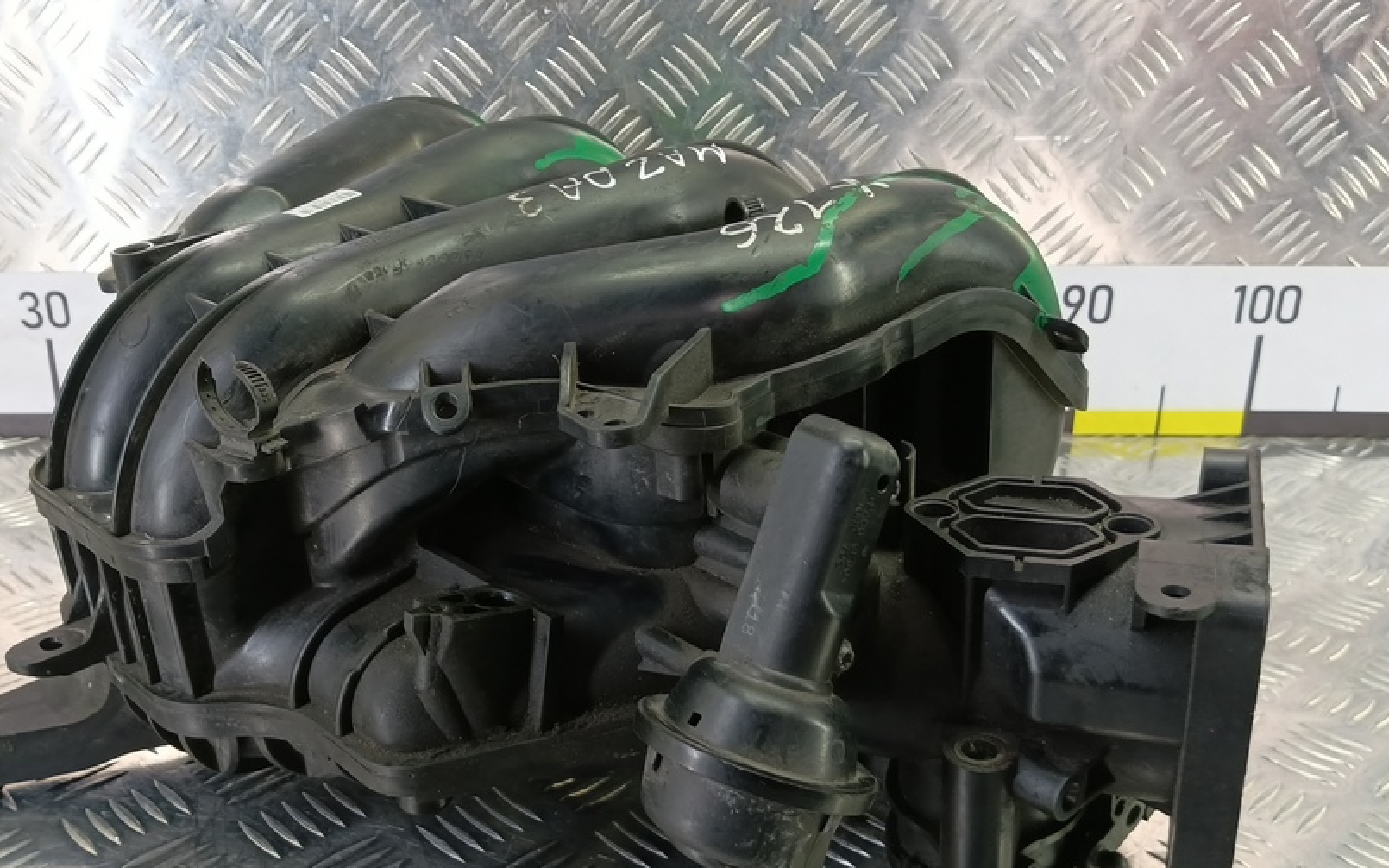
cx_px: 575
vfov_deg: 40.4
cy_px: 513
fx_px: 1173
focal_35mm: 31
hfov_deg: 60.9
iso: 213
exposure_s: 1/50
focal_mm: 4.11
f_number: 1.6
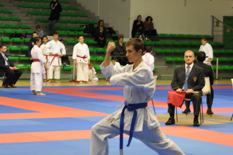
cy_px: 82
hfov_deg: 15.4
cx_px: 116
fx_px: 860
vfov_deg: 10.3
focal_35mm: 133
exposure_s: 1/30
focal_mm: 40
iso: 400
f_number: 4.5
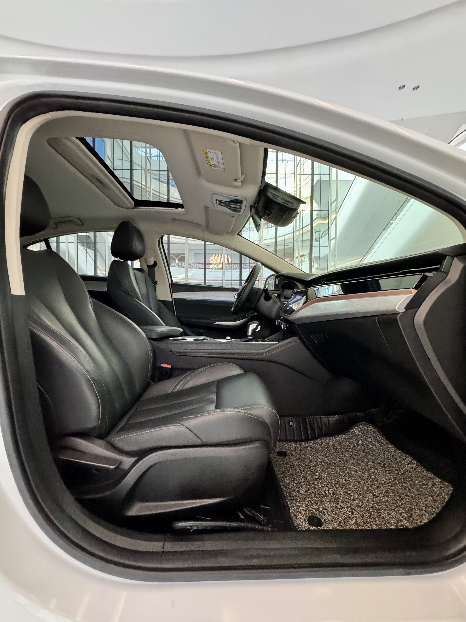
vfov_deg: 102.1
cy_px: 311
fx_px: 251
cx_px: 233
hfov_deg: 85.7
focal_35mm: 14
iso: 1000
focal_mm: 2.22
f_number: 2.2
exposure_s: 1/50
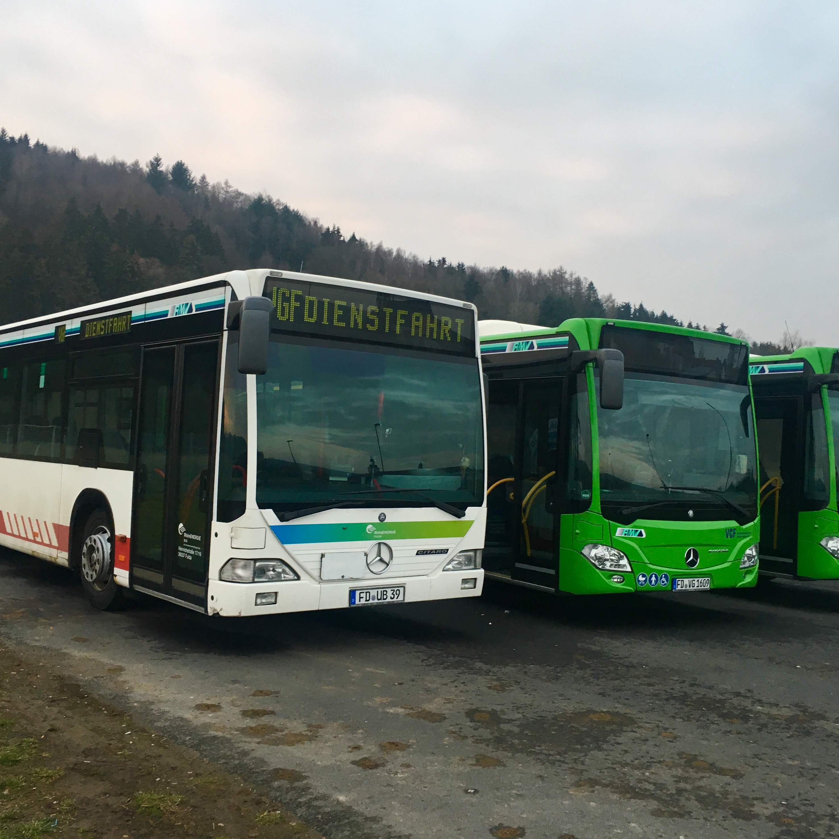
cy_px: 410
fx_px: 960
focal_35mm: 35
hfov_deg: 47.2
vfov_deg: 47.2
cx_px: 409
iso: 32
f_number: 2.2
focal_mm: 4.15
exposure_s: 1/33
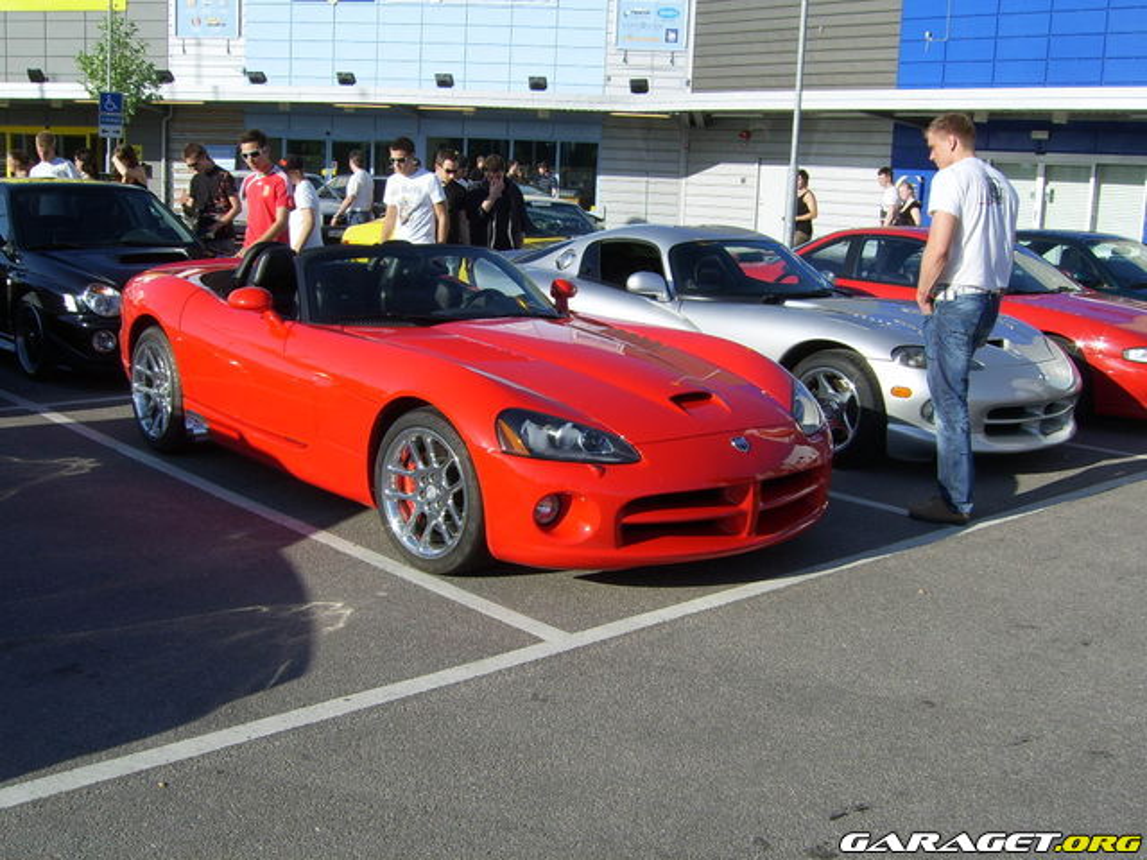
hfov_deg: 49.0
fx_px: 1259
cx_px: 574
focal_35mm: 38
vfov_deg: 37.7
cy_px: 430
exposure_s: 1/320
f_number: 6.4
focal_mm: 7.8
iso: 50
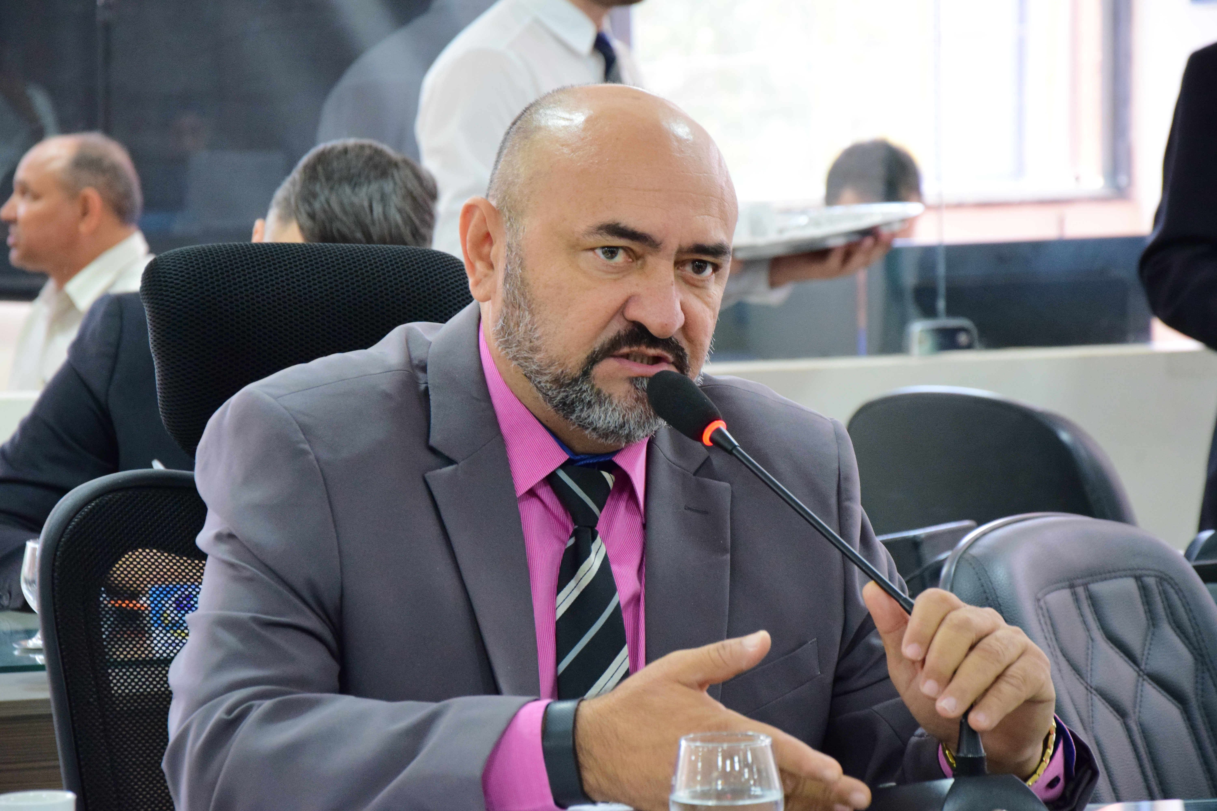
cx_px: 608
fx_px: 4563
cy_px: 406
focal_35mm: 135
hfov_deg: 15.2
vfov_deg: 10.2
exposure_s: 1/50
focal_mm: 90
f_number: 5.6
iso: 2000
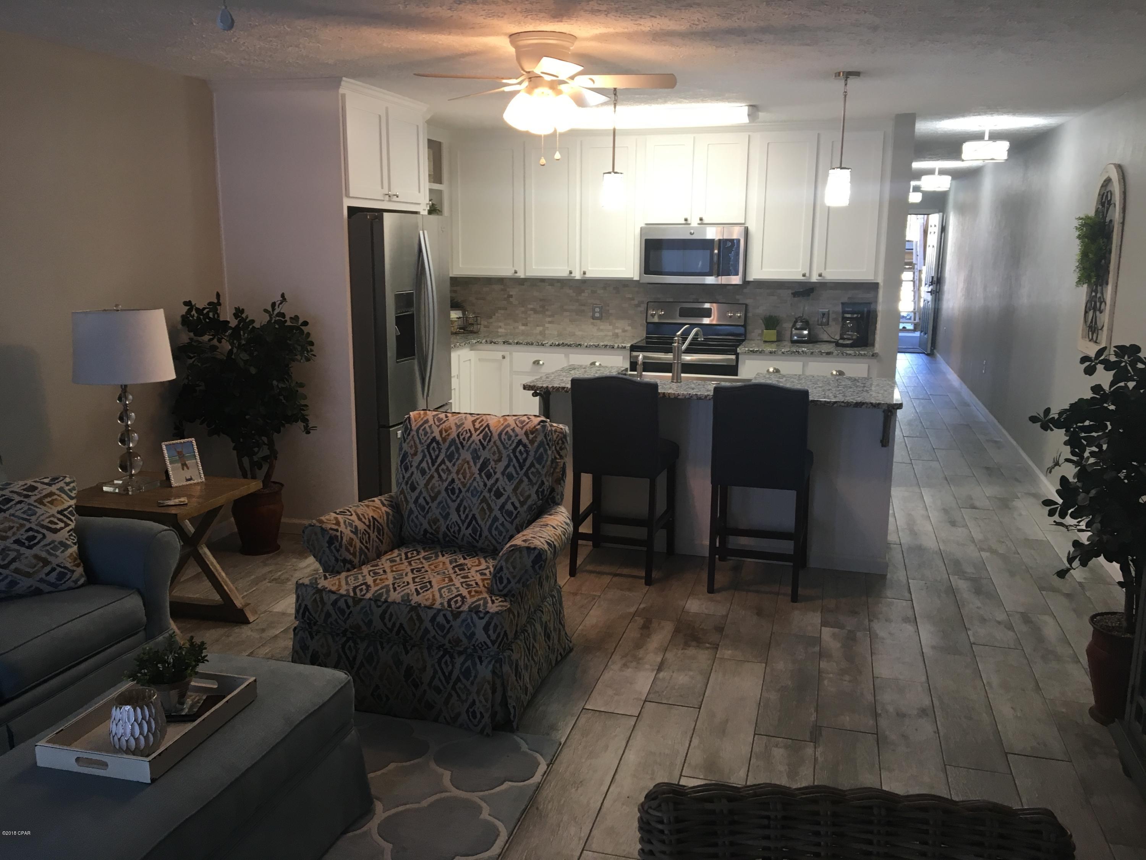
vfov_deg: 48.2
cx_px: 573
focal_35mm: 29
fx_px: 960
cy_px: 430
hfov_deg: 61.7
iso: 50
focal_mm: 4.15
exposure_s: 1/30
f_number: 2.2
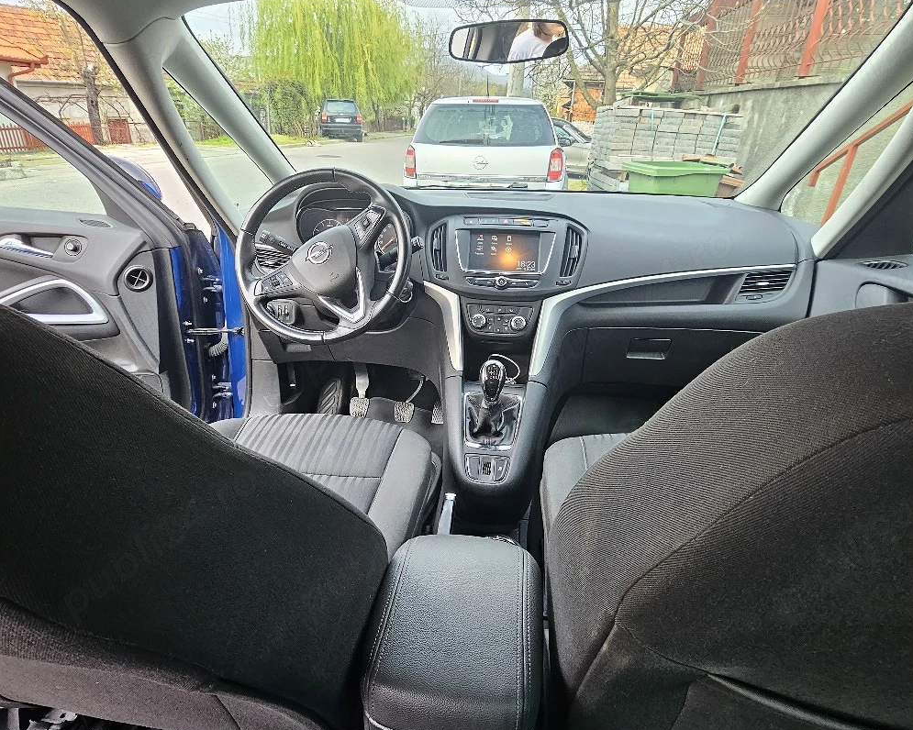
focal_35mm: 17
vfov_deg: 76.9
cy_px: 340
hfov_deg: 89.6
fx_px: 459
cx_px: 458
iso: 100
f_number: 2.2
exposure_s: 1/70.9
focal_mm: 2.2
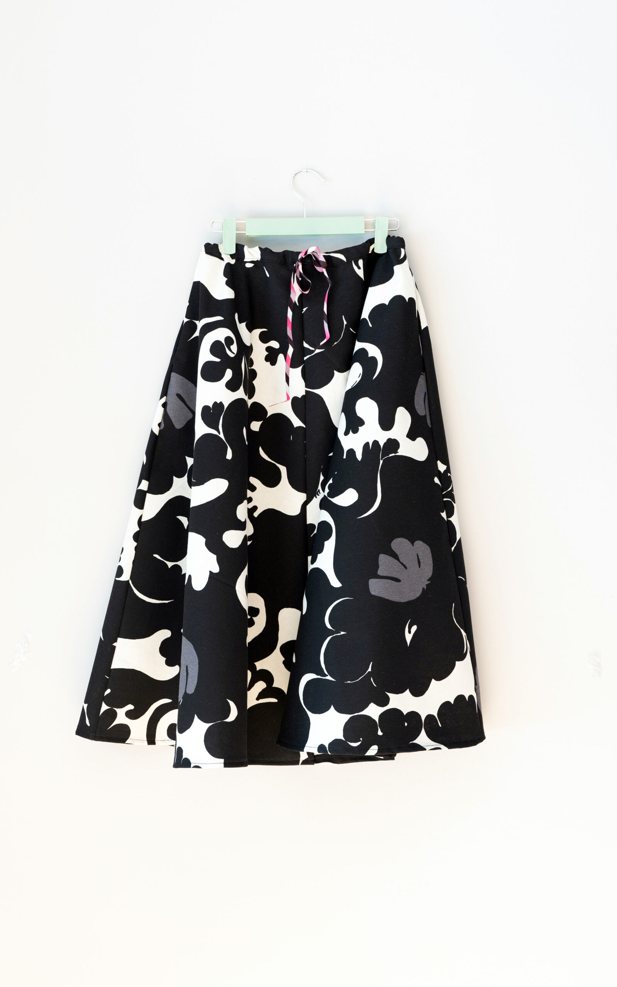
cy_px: 493
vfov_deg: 41.1
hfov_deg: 26.3
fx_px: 1318
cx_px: 299
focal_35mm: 49
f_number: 4
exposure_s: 1/160
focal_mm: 32
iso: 320
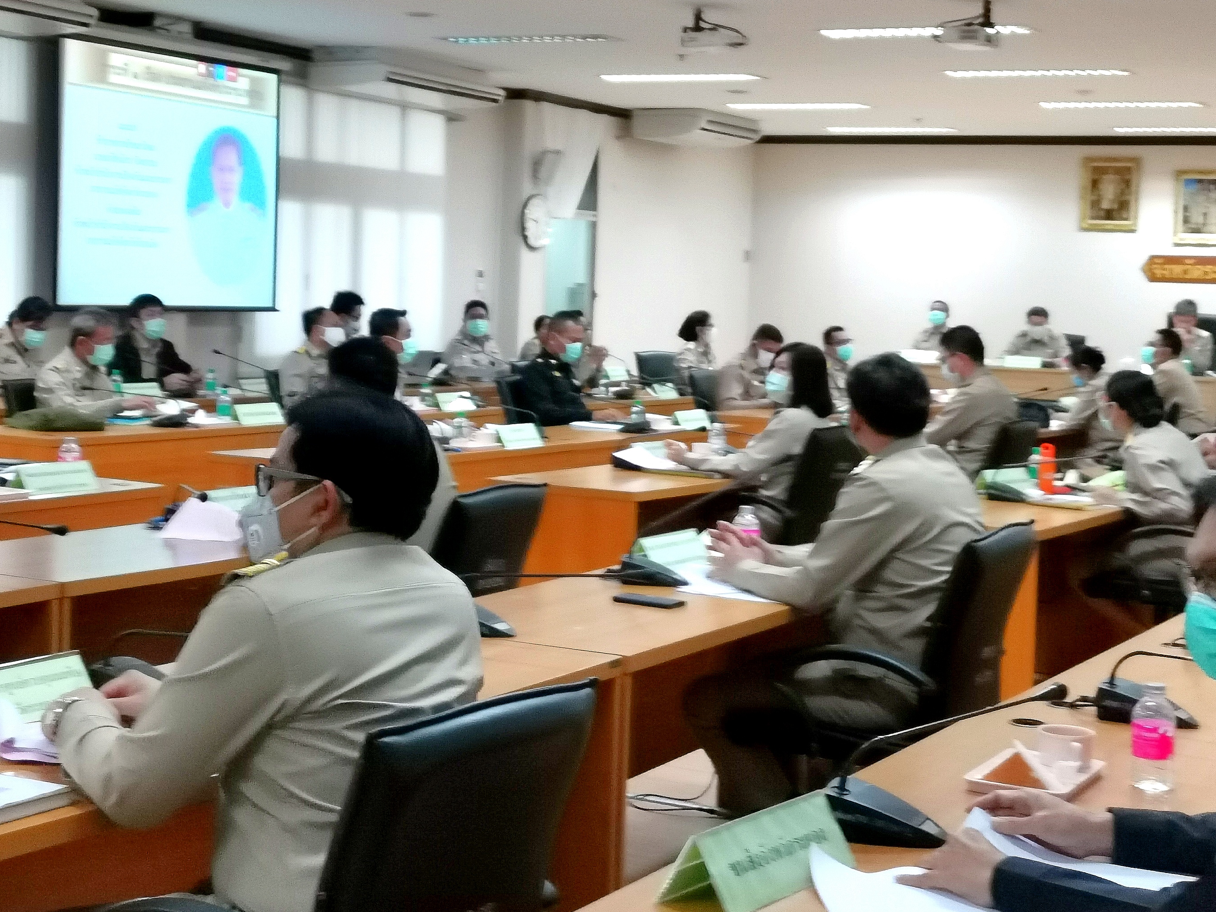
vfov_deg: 26.5
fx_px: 1932
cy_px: 363
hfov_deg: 34.9
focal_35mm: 55
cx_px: 532
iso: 320
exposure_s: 1/100
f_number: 1.8
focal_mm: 5.58
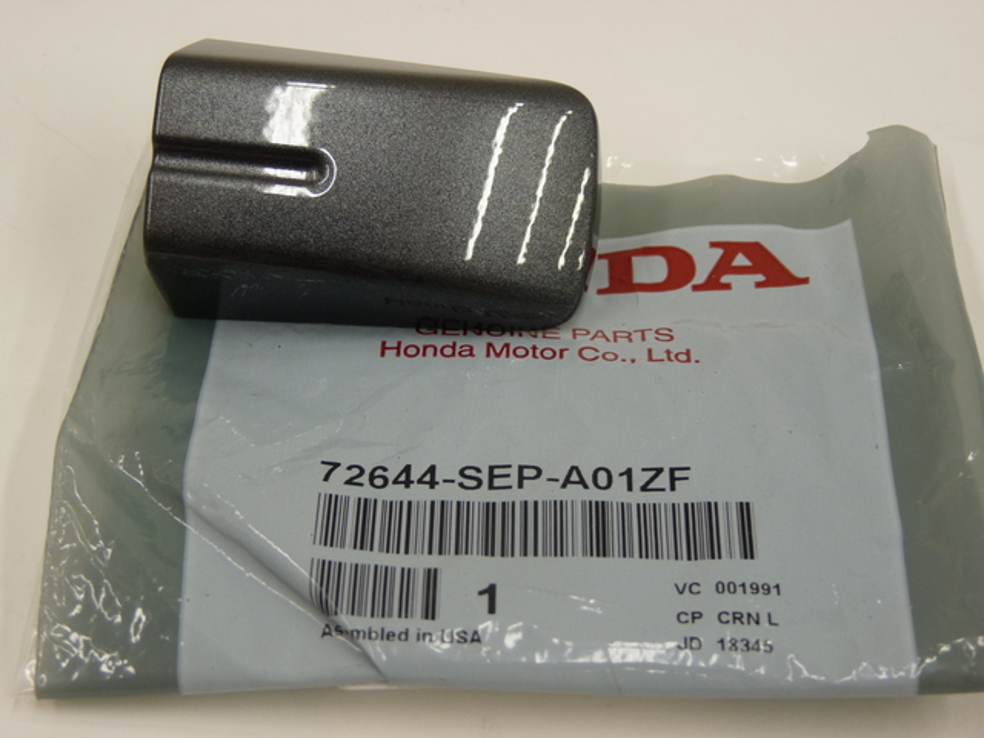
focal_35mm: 72
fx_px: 2047
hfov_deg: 27.0
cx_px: 492
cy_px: 369
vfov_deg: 20.4
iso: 100
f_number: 3.4
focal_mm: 12.8
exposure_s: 1/40
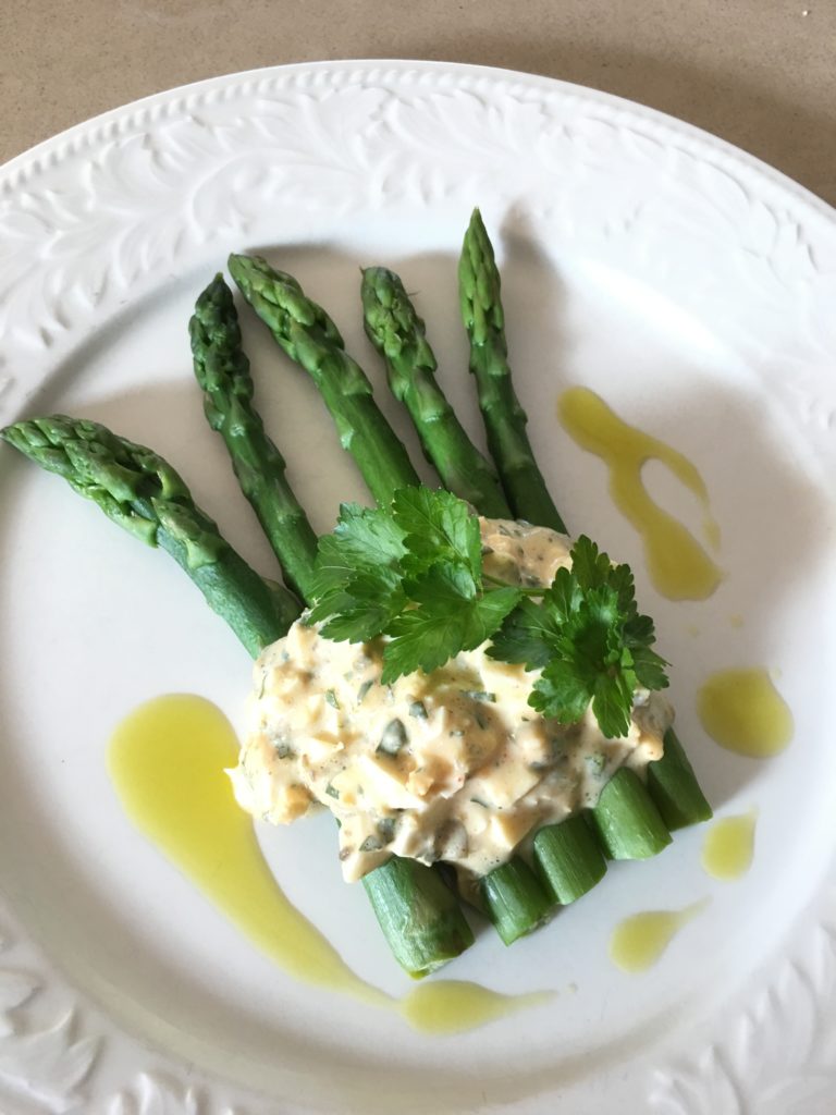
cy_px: 558
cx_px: 418
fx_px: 934
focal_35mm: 29
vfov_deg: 61.7
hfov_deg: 48.2
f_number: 2.2
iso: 50
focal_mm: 4.15
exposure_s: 1/33
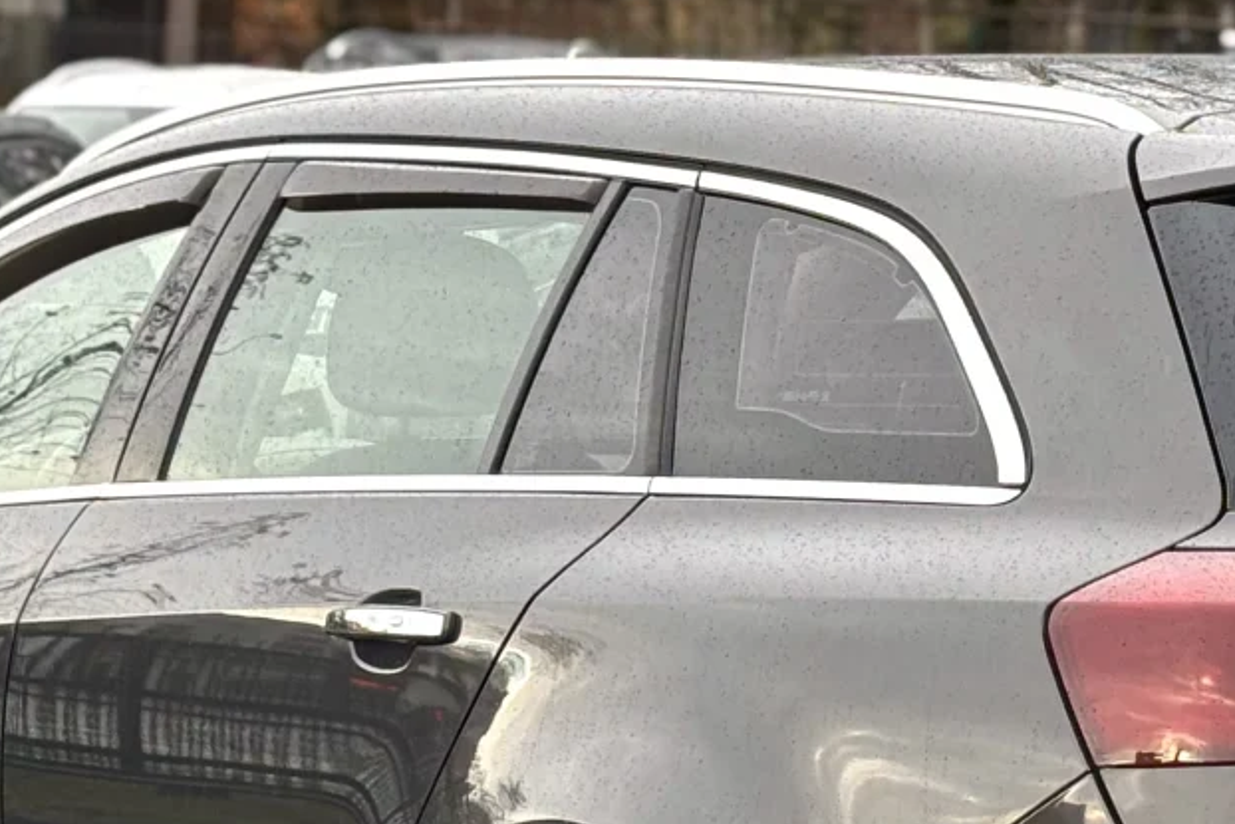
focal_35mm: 167
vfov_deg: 8.2
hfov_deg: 12.3
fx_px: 5730
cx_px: 903
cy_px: 578
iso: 40
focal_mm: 5.96
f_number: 1.6
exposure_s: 1/121
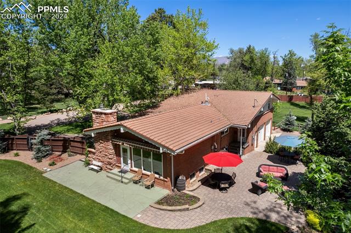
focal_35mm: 22
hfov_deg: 78.7
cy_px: 116
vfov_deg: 57.1
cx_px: 176
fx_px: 214
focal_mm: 8.38
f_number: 2.8
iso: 110
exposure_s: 1/1000
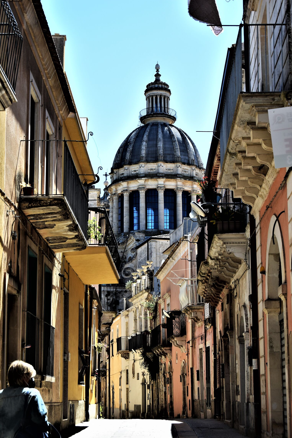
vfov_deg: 30.5
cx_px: 147
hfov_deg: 20.6
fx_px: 803
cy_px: 228
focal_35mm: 66
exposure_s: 1/250
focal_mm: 42
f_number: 8
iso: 200
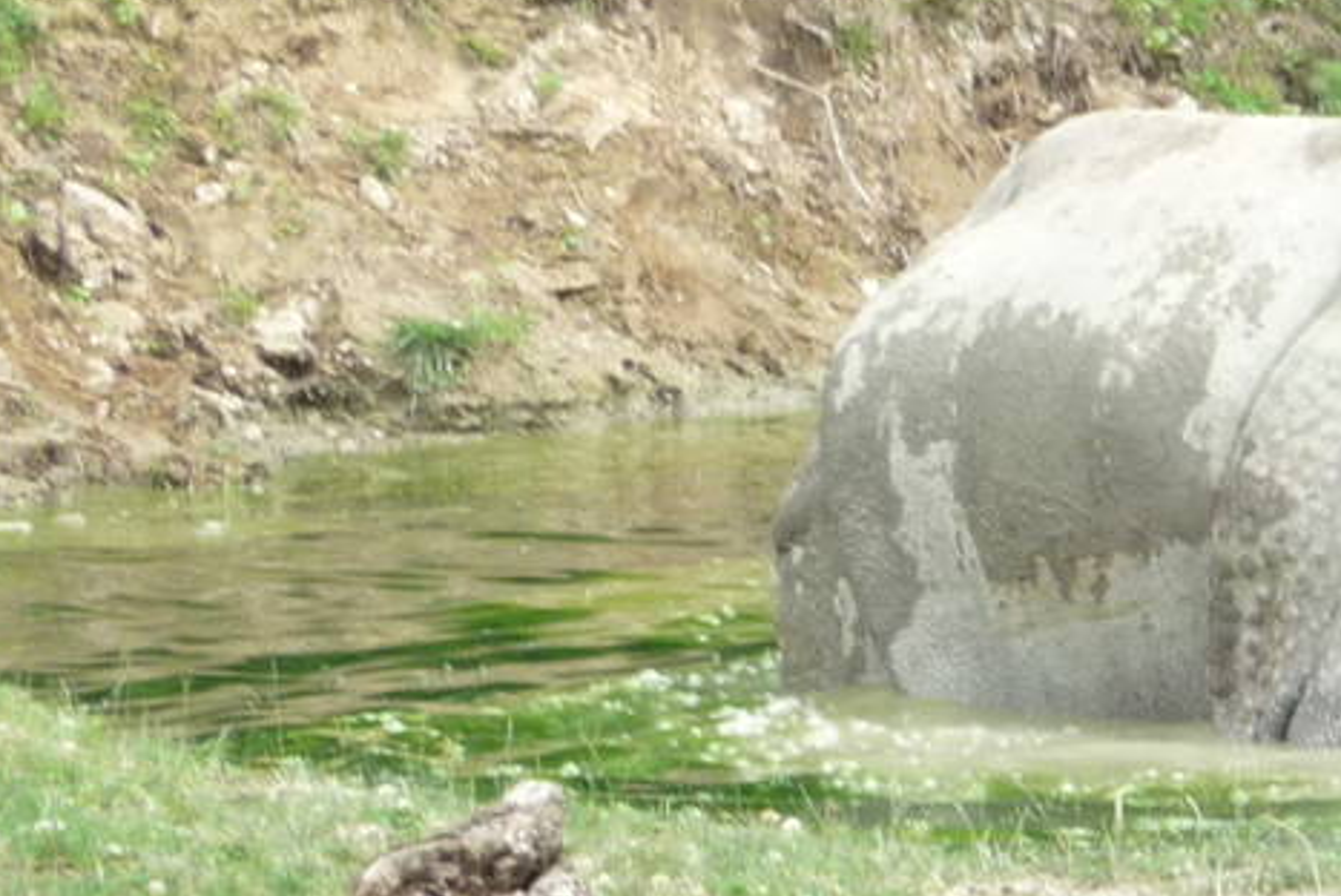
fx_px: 37160
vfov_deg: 1.4
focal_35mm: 997
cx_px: 1757
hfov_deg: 2.1
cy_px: 416
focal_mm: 47
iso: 125
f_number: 4.9
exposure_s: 1/125
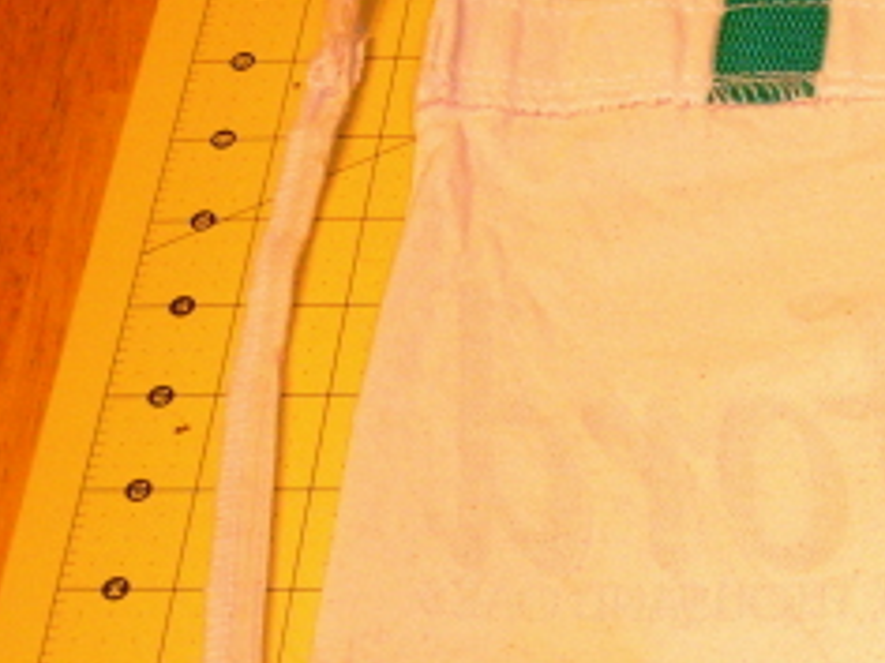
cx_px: 1132
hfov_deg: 17.9
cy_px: 539
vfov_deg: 14.3
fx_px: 2633
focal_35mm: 103
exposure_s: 1/45
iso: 100
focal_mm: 6.3
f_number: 2.8
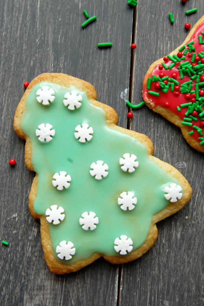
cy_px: 153
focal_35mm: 45
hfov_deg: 29.8
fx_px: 383
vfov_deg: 43.6
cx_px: 102
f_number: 9
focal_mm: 30
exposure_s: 1/100
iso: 400
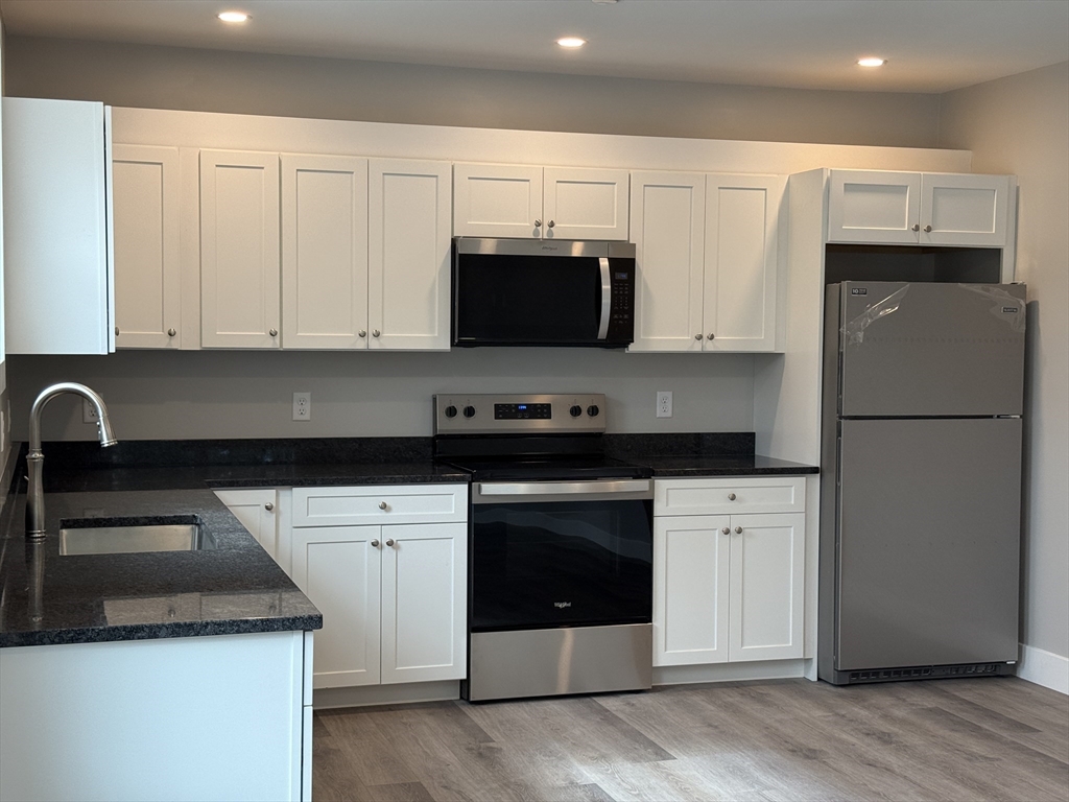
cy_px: 401
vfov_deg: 30.3
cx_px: 534
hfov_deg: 39.7
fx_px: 1482
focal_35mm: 48
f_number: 1.78
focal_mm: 6.76
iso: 80
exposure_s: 1/139
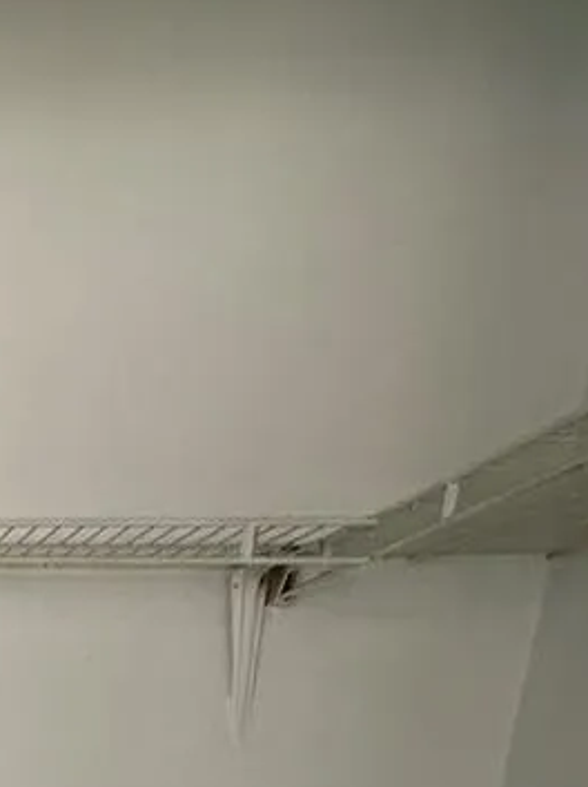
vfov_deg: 25.1
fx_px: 1384
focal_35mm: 61
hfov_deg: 16.5
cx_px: -666
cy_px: 1141
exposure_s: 1/99
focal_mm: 2.22
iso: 100
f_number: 2.2
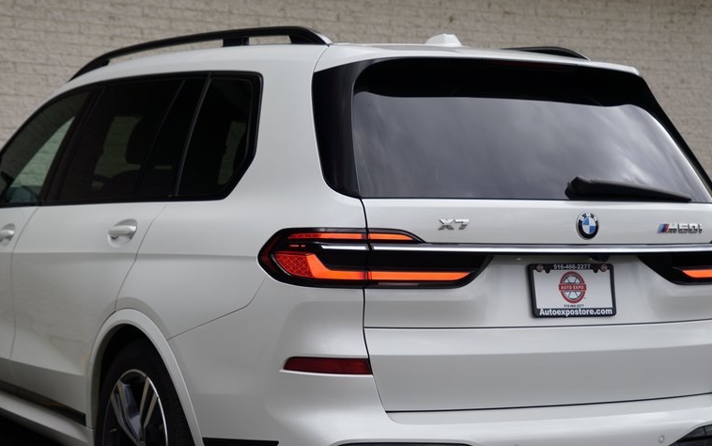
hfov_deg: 27.9
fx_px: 1435
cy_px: 317
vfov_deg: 17.6
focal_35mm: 74
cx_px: 336
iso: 100
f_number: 4
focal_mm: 35.8
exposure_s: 1/125
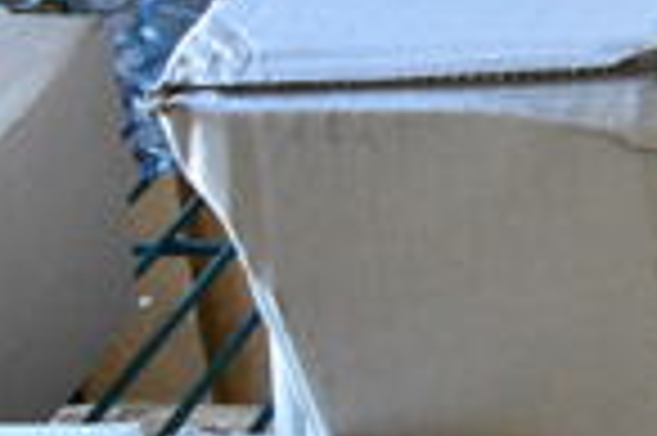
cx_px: 1368
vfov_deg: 11.7
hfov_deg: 14.5
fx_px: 2060
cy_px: -153
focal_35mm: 113
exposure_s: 1/250
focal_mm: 18
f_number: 8
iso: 6400
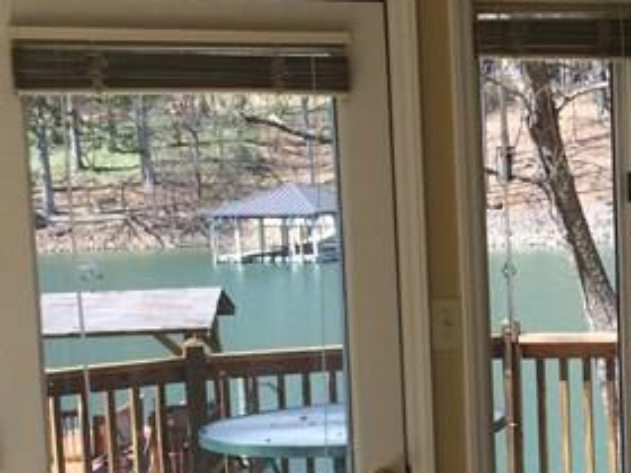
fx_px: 1932
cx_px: 739
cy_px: 381
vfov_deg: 13.9
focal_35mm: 106
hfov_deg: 17.7
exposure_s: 1/466
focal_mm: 4.15
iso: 32
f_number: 2.2
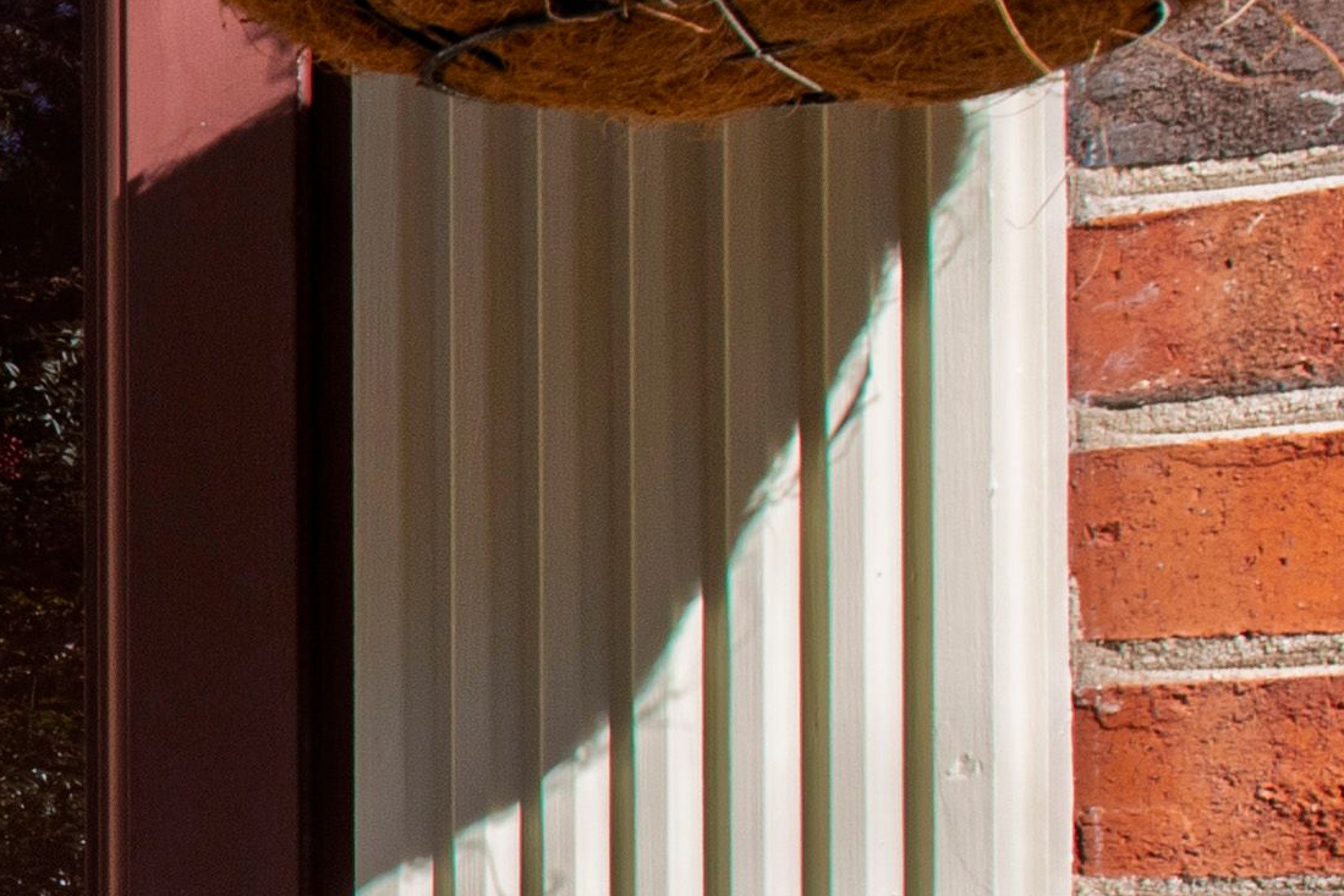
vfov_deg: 17.8
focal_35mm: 76
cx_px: -1307
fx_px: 2838
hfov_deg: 18.3
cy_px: 683
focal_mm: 10
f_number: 8
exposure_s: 1/250
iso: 100
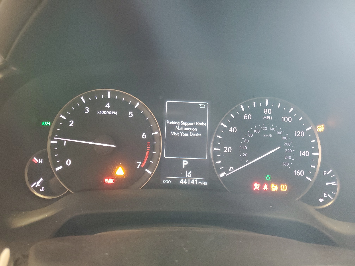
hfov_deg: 67.3
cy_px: 133
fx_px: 267
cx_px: 178
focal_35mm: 26
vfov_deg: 53.1
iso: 324
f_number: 1.5
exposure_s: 1/20
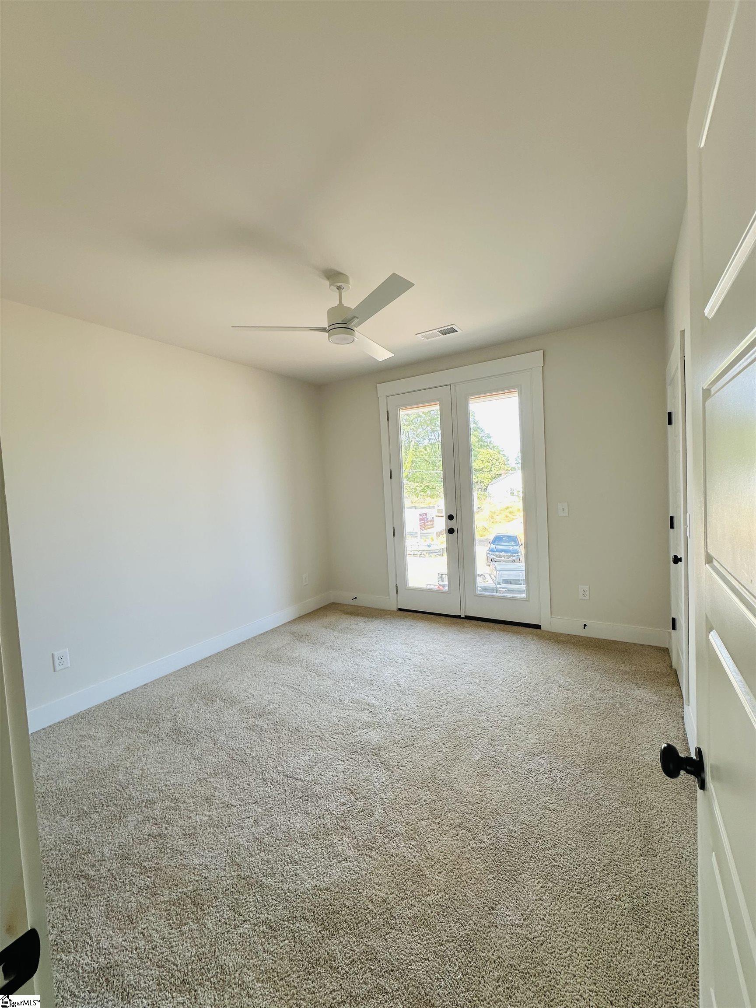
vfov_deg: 102.1
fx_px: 408
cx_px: 378
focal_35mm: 14
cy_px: 504
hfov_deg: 85.7
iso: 40
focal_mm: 2.22
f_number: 2.2
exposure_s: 1/99
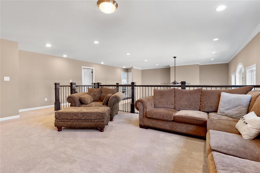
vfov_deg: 73.7
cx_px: 130
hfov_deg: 96.7
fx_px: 116
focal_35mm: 16
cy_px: 86
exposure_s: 1/3
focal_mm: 8
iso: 400
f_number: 6.3
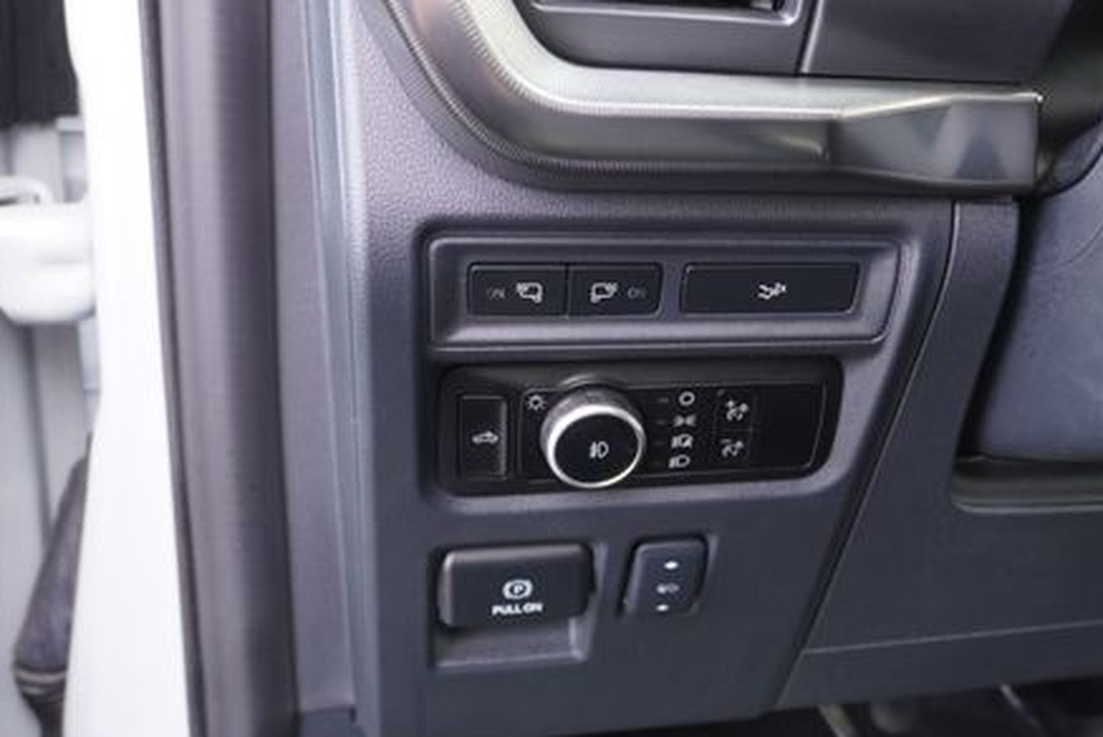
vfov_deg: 31.9
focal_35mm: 42
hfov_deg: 45.4
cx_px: 790
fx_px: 1279
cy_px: 497
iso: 640
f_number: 4
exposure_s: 1/60
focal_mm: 19
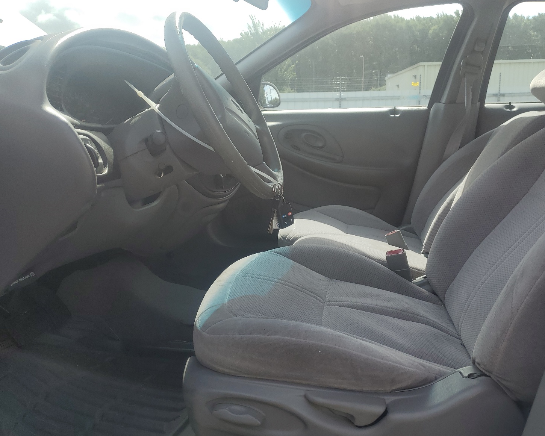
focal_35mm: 28
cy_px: 216
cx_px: 298
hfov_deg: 62.1
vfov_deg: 51.5
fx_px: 452
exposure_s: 1/1429
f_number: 1.5
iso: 50
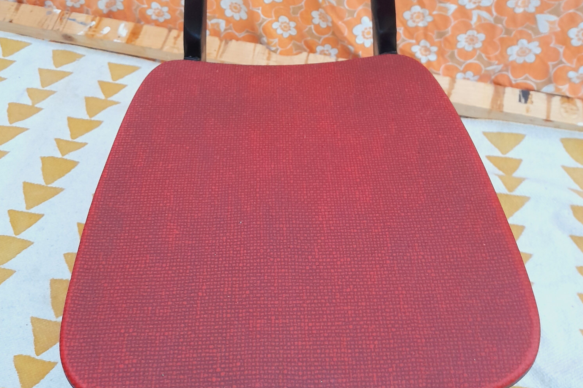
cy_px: 37
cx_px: 291
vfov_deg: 35.5
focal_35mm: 35
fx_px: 567
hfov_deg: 54.4
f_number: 2
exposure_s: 1/33
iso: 640
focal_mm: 4.6
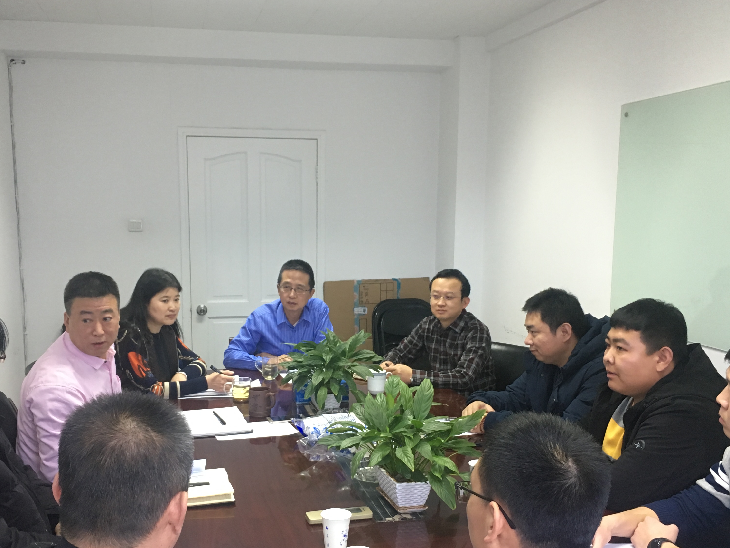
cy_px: 331
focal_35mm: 39
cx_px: 337
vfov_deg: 36.7
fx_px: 823
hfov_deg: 47.8
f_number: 2.2
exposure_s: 1/33
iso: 160
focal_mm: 4.15
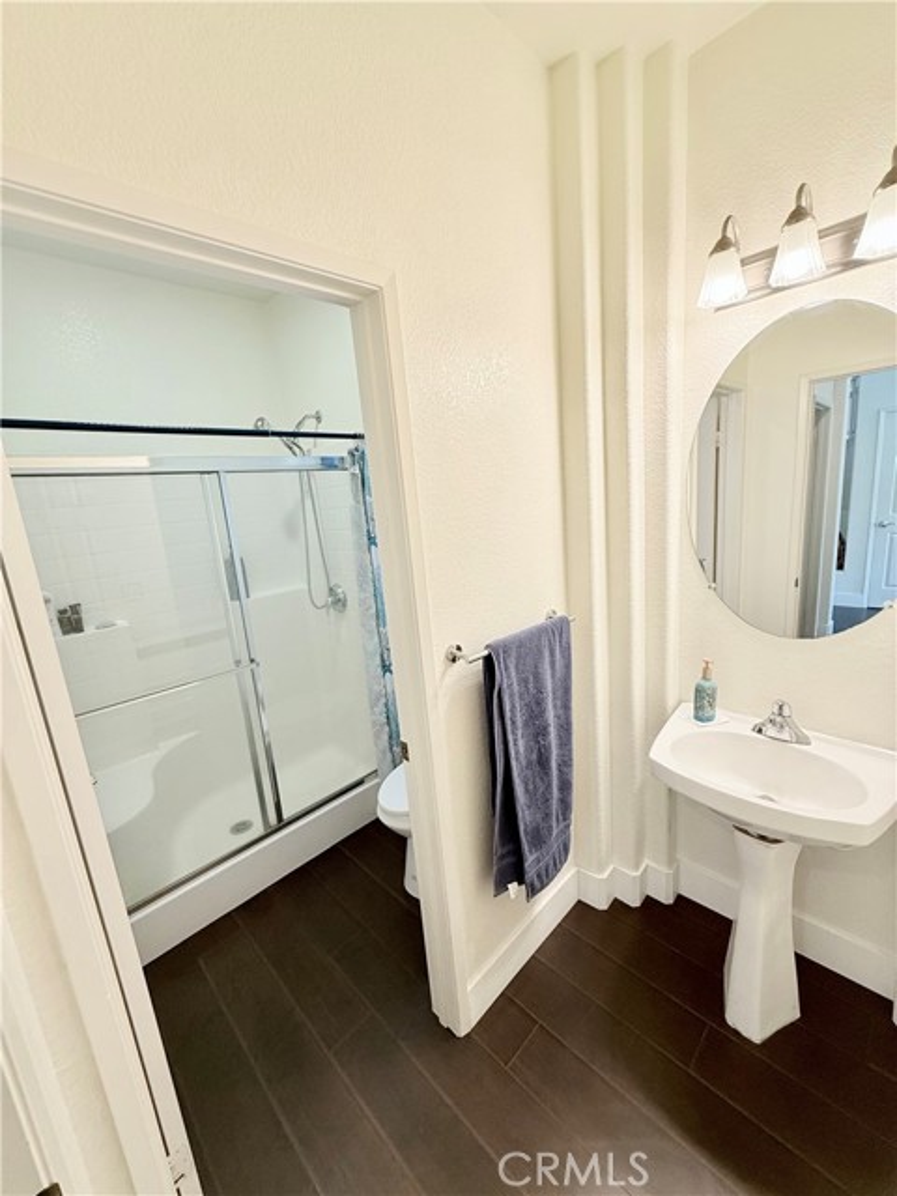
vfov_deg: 102.1
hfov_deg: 85.7
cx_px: 448
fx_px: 484
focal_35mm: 14
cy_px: 598
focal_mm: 2.22
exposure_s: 1/120
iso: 100
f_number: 2.2
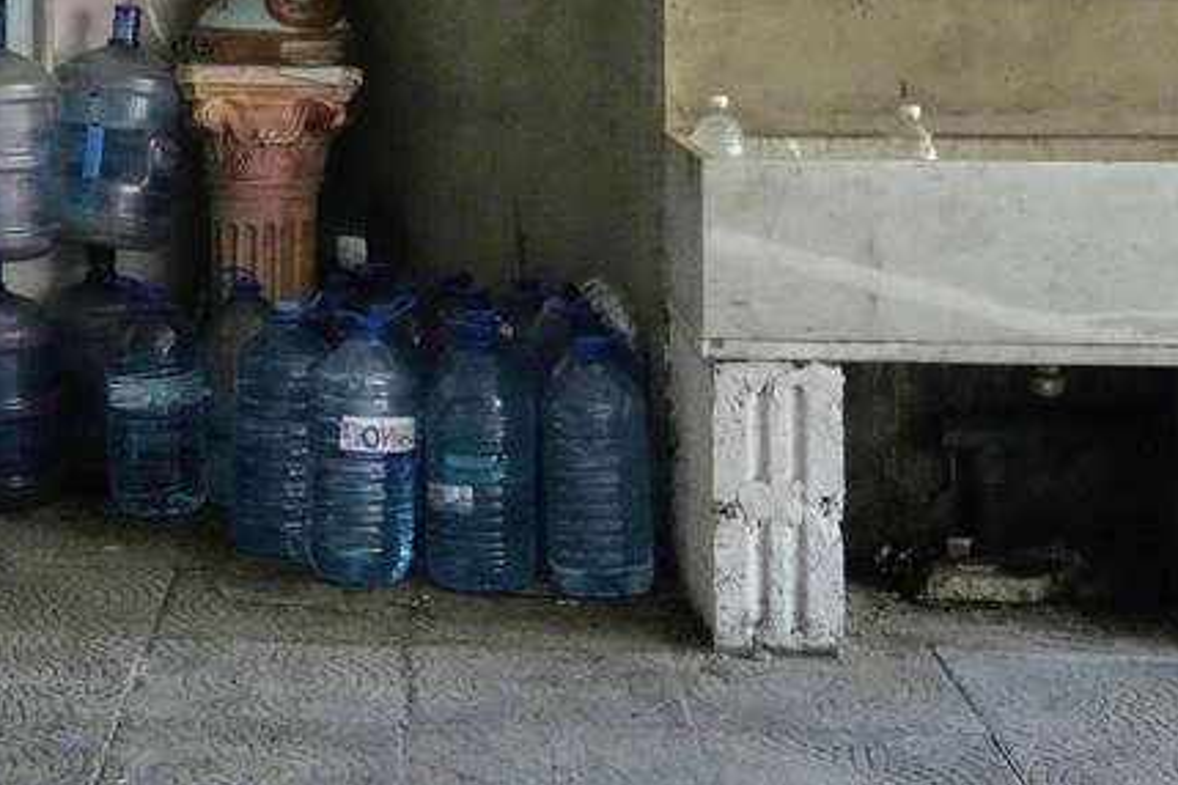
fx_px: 2421
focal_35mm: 74
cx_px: 236
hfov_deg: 26.8
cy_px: -97
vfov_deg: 17.7
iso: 8000
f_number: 4
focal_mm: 31
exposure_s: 1/640
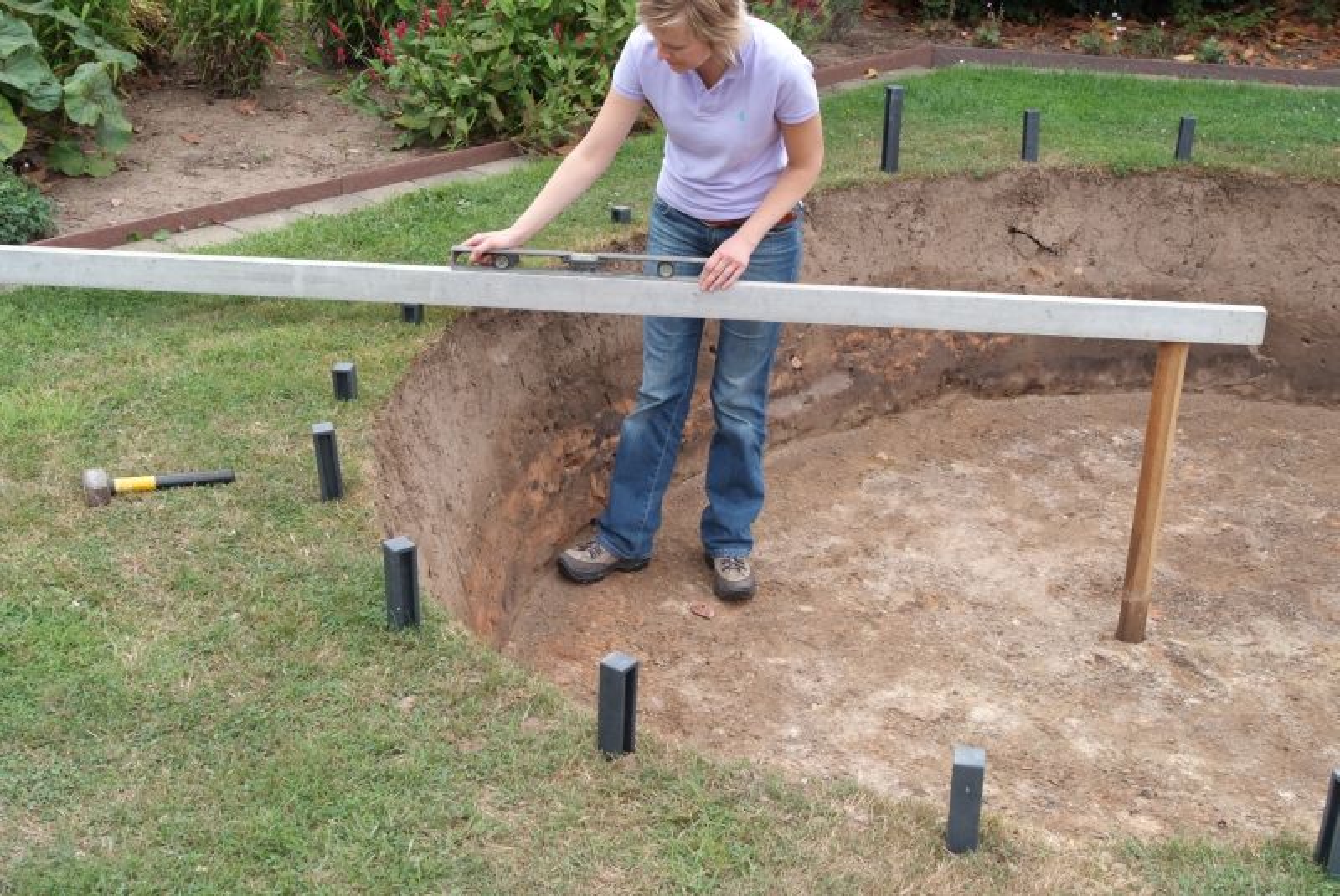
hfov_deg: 43.6
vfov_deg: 29.9
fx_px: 1676
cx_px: 670
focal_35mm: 45
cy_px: 448
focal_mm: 30
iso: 800
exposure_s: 1/225
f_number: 11
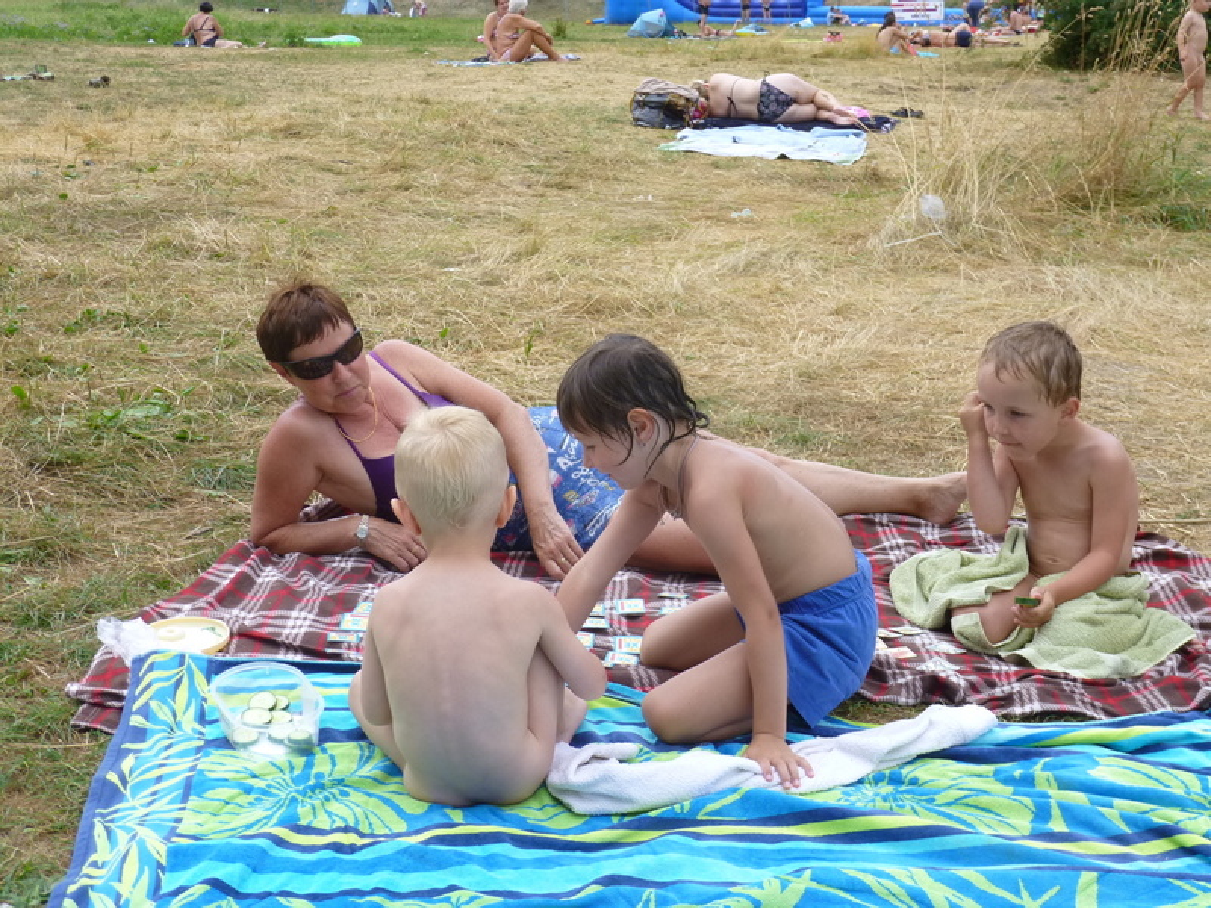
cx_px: 606
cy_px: 454
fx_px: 1574
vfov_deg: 32.2
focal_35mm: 45
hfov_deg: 42.1
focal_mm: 8
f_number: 3.9
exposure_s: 1/200
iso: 100
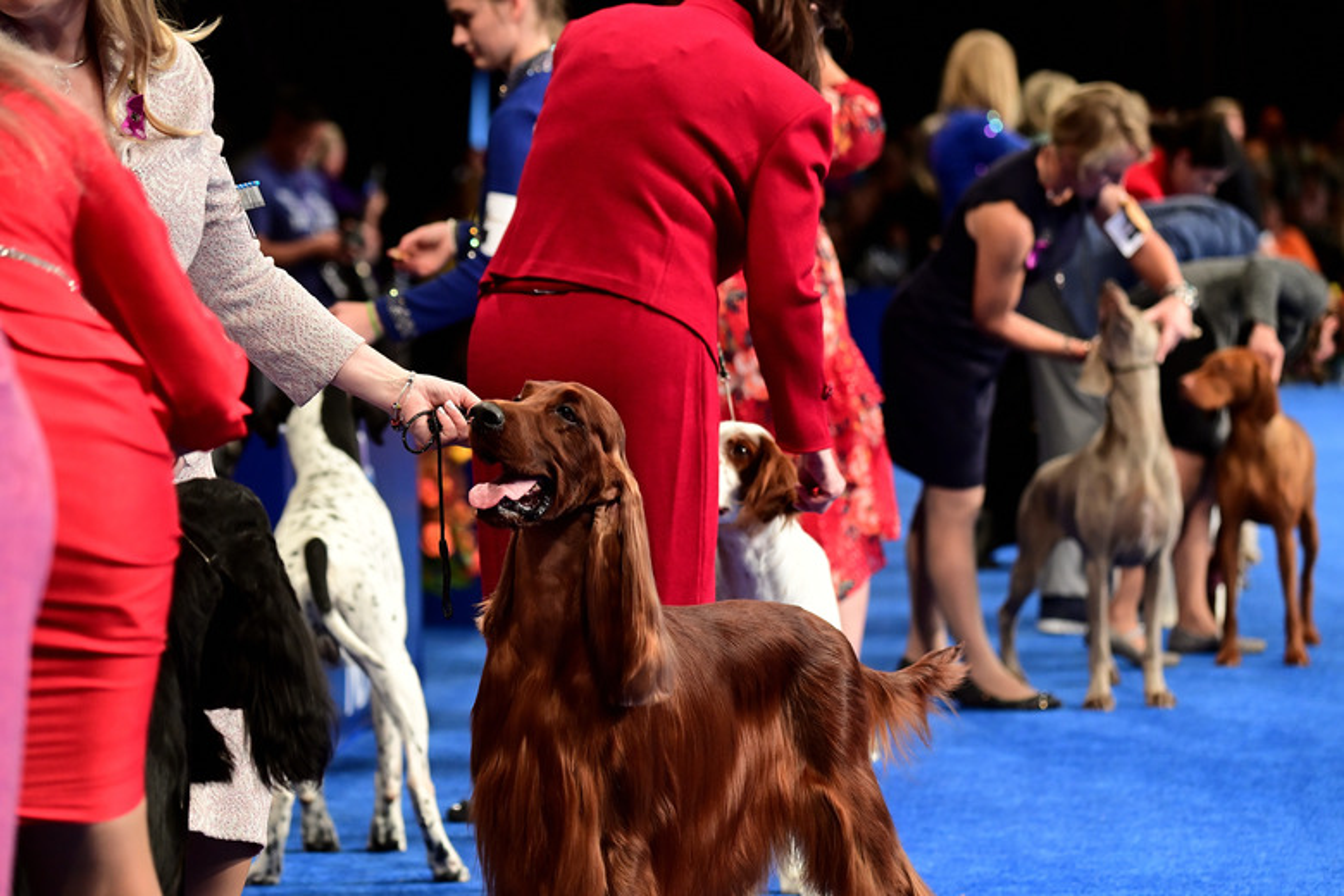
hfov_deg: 13.2
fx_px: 5786
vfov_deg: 8.9
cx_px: 672
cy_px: 448
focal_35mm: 155
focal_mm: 155
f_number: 5
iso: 4000
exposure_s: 1/125
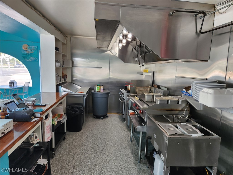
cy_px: 88
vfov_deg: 58.9
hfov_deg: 73.9
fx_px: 155
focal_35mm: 23
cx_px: 116
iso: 200
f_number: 1.8
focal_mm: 5.4
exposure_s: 1/180
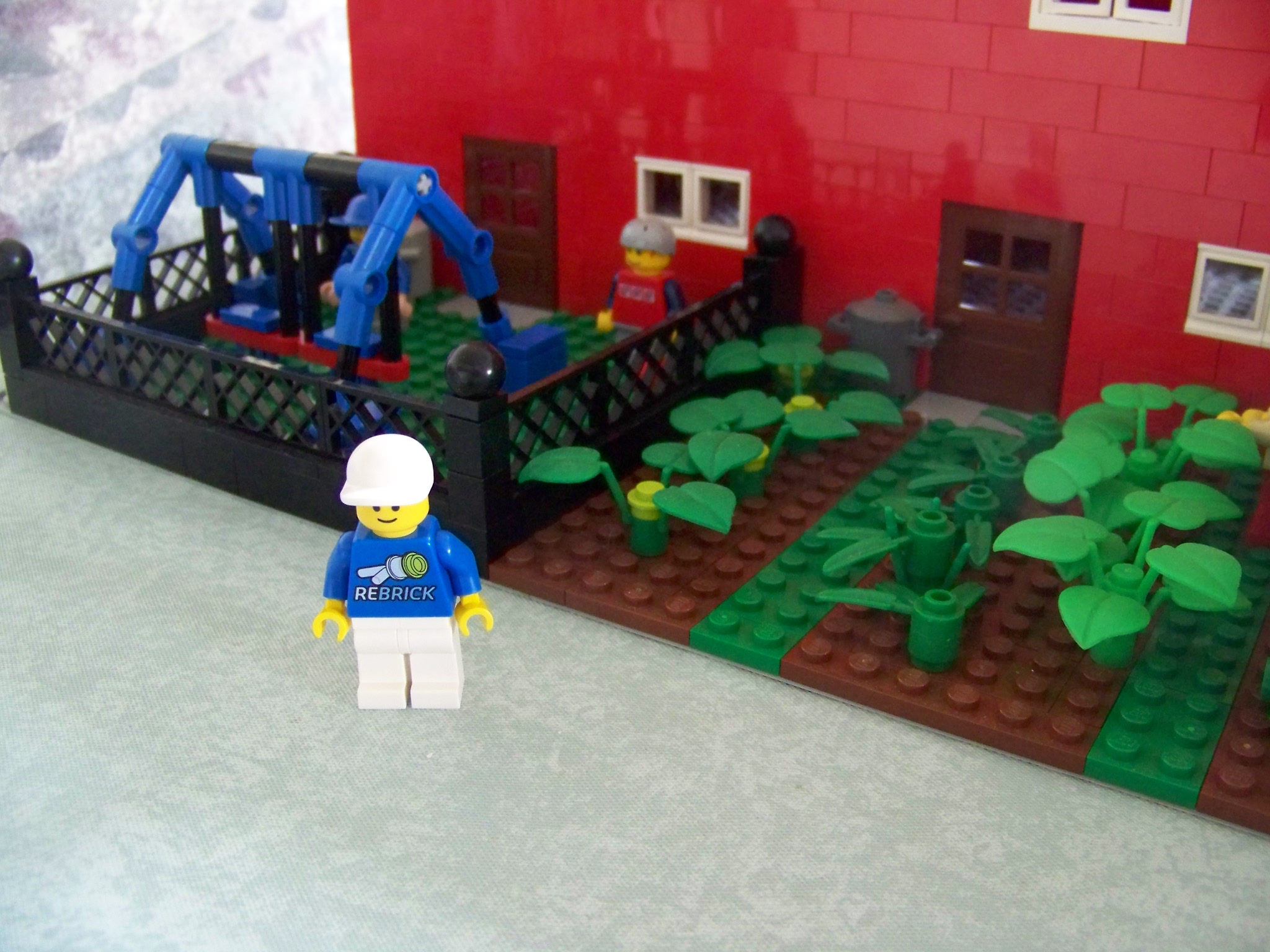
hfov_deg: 51.4
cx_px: 635
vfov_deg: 39.7
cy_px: 476
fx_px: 1321
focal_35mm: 36
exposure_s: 1/25
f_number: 2.8
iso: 400
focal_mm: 5.85
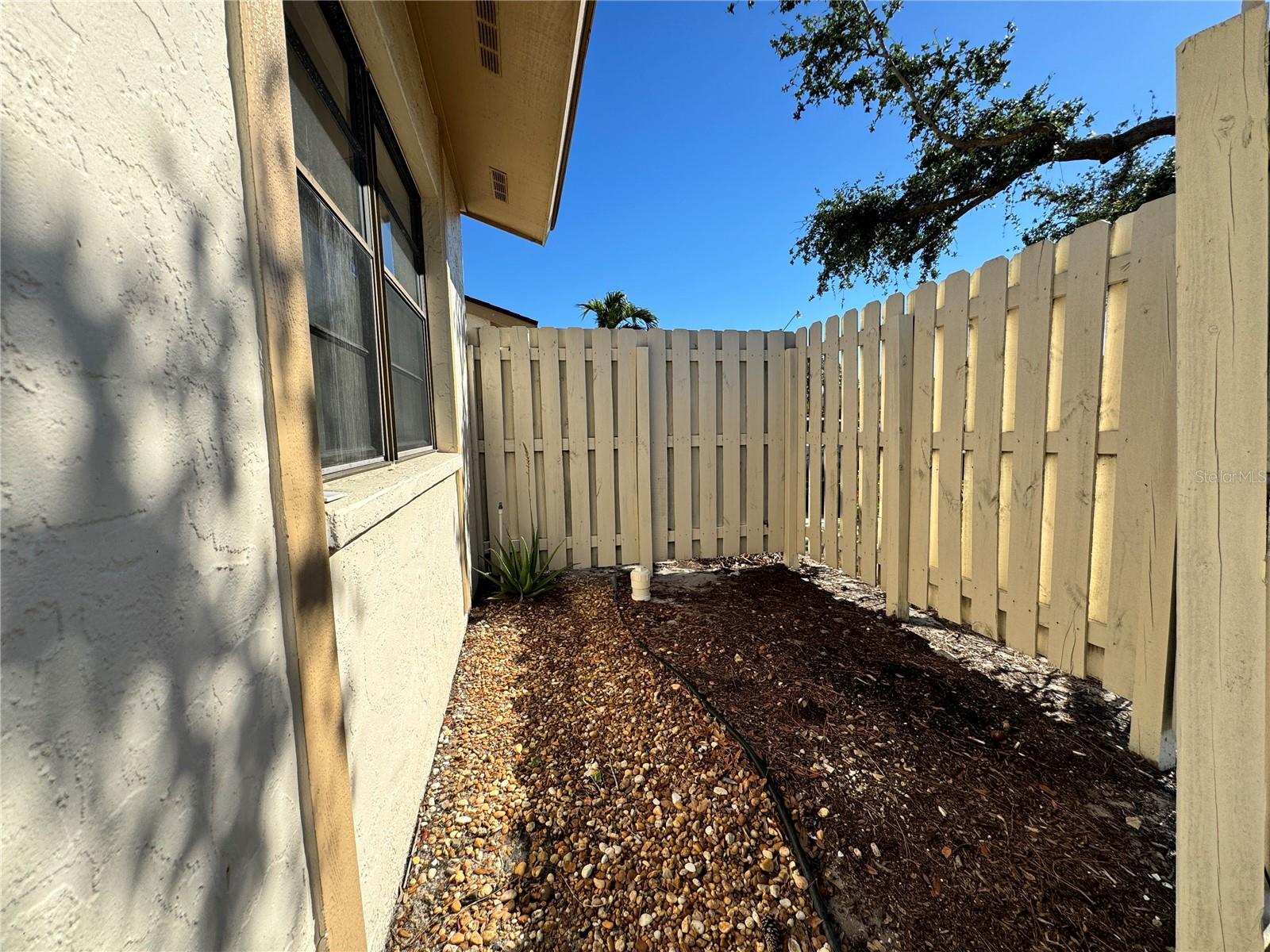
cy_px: 476
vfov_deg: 85.7
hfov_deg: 102.1
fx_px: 514
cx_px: 635
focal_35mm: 14
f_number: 2.2
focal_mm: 2.22
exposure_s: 1/1395
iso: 50
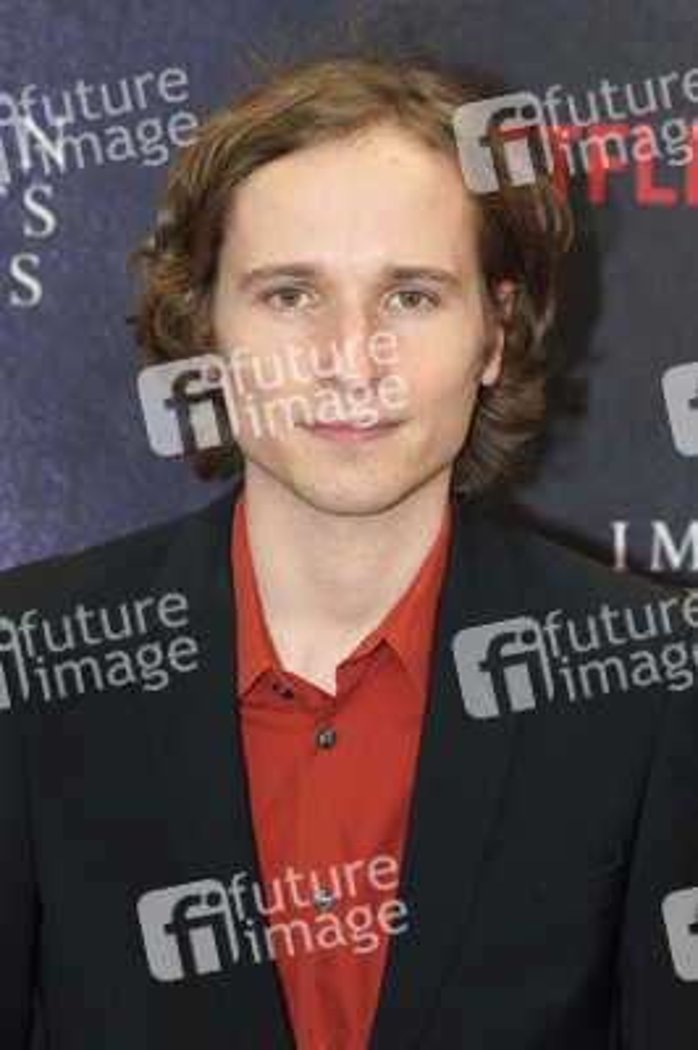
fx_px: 3204
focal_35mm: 110
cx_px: 349
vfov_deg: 18.6
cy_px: 525
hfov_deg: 12.4
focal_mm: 110
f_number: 5.6
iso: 640
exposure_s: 1/160
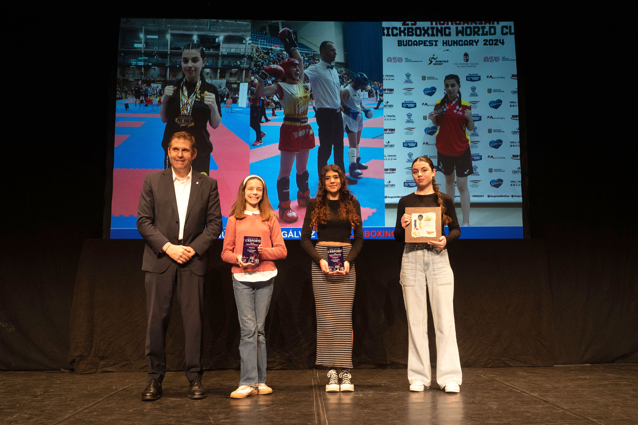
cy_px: 212
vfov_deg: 45.6
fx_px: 505
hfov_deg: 64.6
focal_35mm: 28
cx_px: 319
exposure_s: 1/100
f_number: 5.6
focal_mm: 28.5
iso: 3200
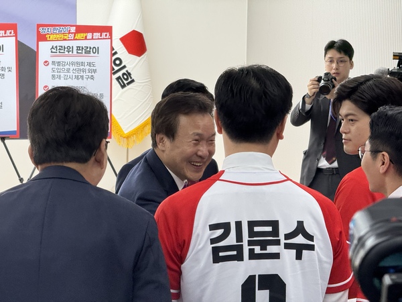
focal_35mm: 120
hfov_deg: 16.4
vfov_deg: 12.3
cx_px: 201
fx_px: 1394
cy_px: 151
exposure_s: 1/120
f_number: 2.8
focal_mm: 15.66
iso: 160
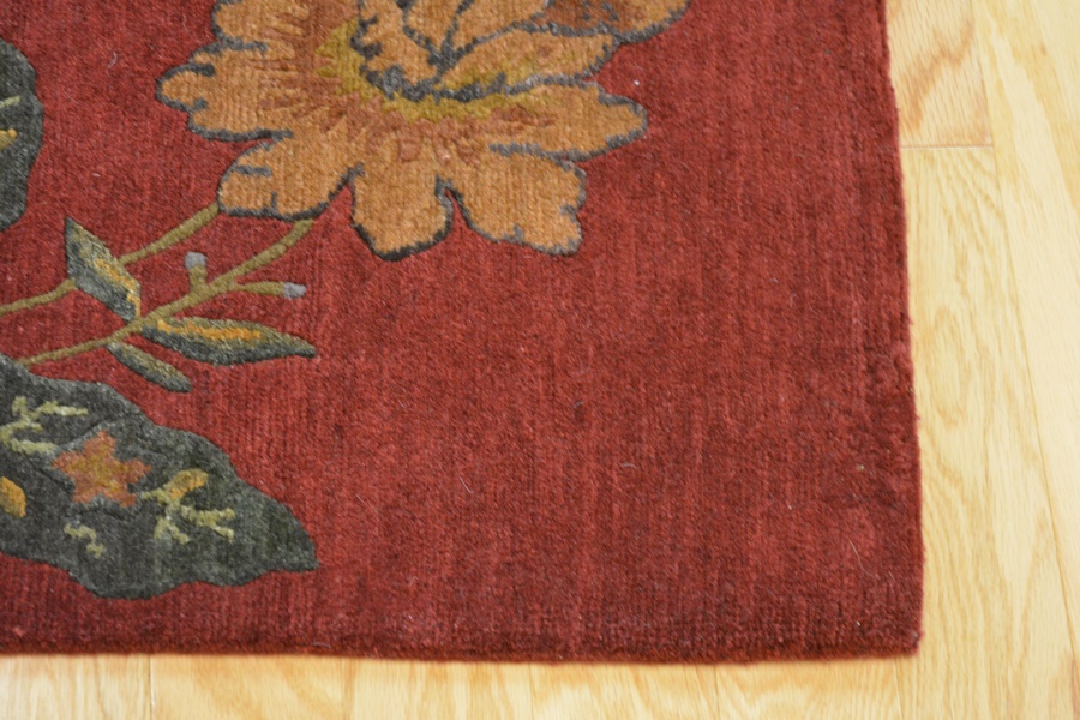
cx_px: 540
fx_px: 2475
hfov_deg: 24.6
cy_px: 360
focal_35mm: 82
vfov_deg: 16.6
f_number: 5.6
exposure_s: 1/30
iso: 2500
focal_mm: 55
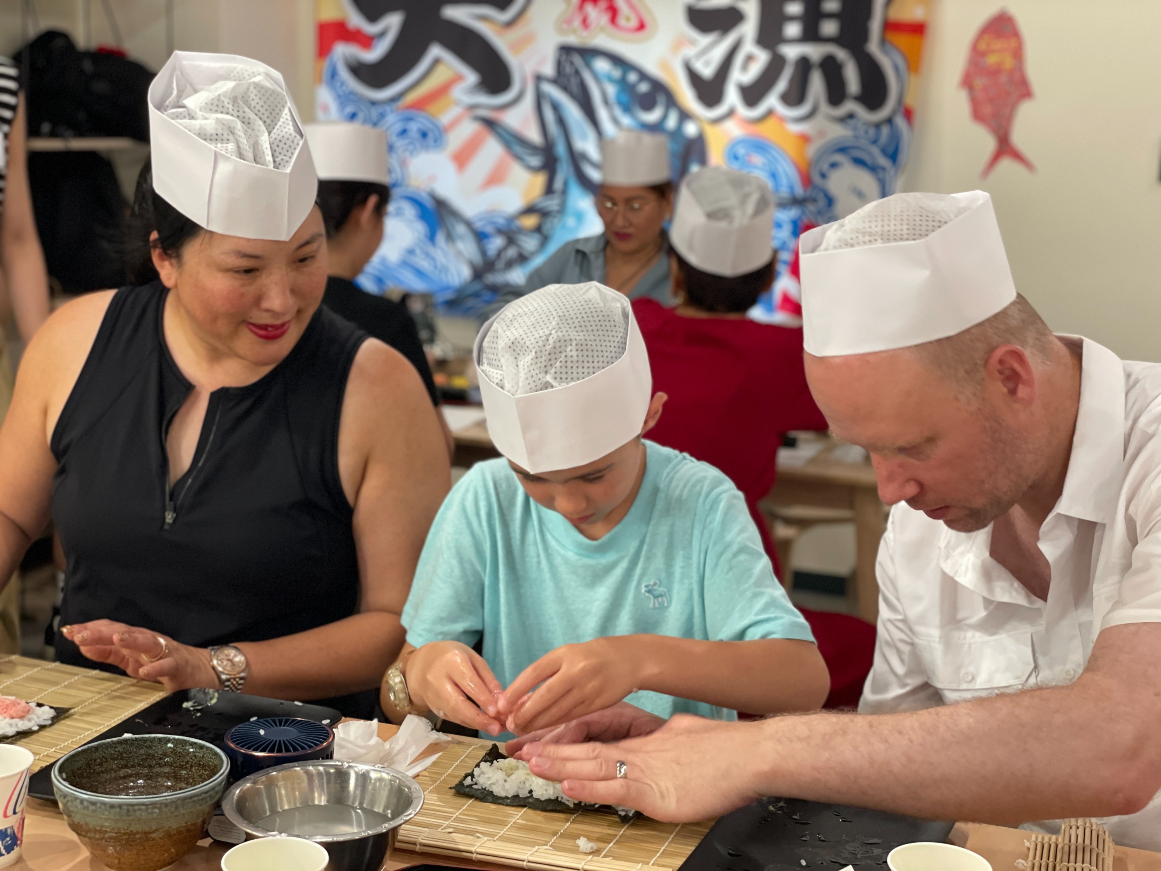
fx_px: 1744
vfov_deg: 28.0
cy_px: 436
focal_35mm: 52
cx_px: 580
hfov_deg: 36.8
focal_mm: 6
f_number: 2
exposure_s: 1/33
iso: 200
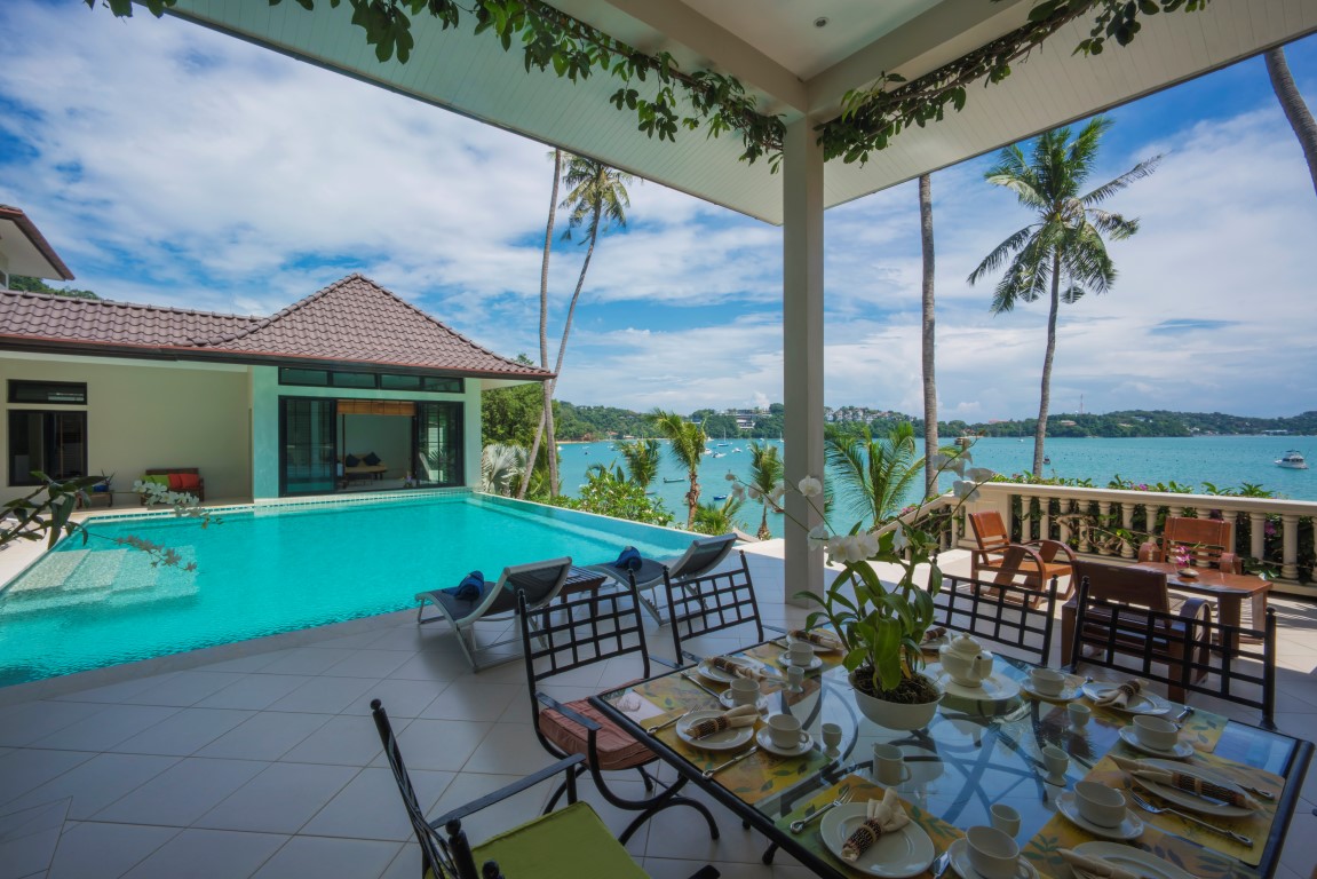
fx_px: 549
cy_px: 440
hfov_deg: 100.4
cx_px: 658
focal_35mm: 15
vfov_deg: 77.4
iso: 100
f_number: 20
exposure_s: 1/60
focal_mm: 15
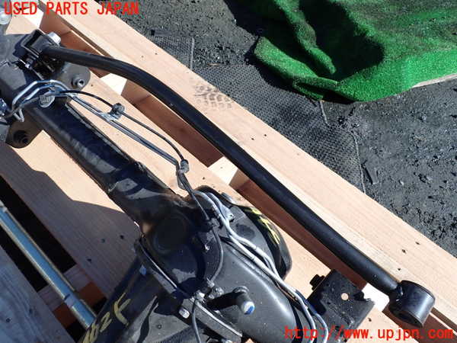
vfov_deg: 46.8
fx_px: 396
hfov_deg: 60.0
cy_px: 172
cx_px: 228
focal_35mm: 30
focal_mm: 5.4
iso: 100
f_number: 3.2
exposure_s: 1/640
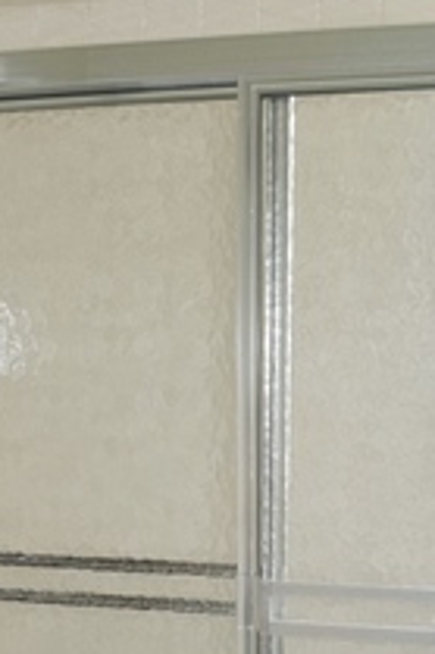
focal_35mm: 75
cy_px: 663
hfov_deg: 18.1
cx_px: 189
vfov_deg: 25.6
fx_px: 1362
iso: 640
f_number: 5.6
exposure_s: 1/125
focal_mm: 18
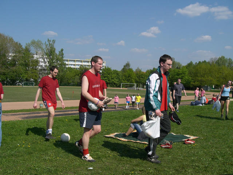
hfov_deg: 49.0
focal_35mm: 38
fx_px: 256
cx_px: 116
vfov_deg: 37.7
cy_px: 88
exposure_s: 1/800
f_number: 4.4
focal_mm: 6.3
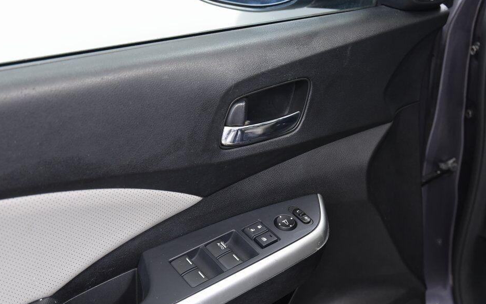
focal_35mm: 56
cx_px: 245
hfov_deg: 36.3
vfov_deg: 23.1
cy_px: 176
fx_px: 742
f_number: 4.5
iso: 1600
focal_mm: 50
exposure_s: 1/20
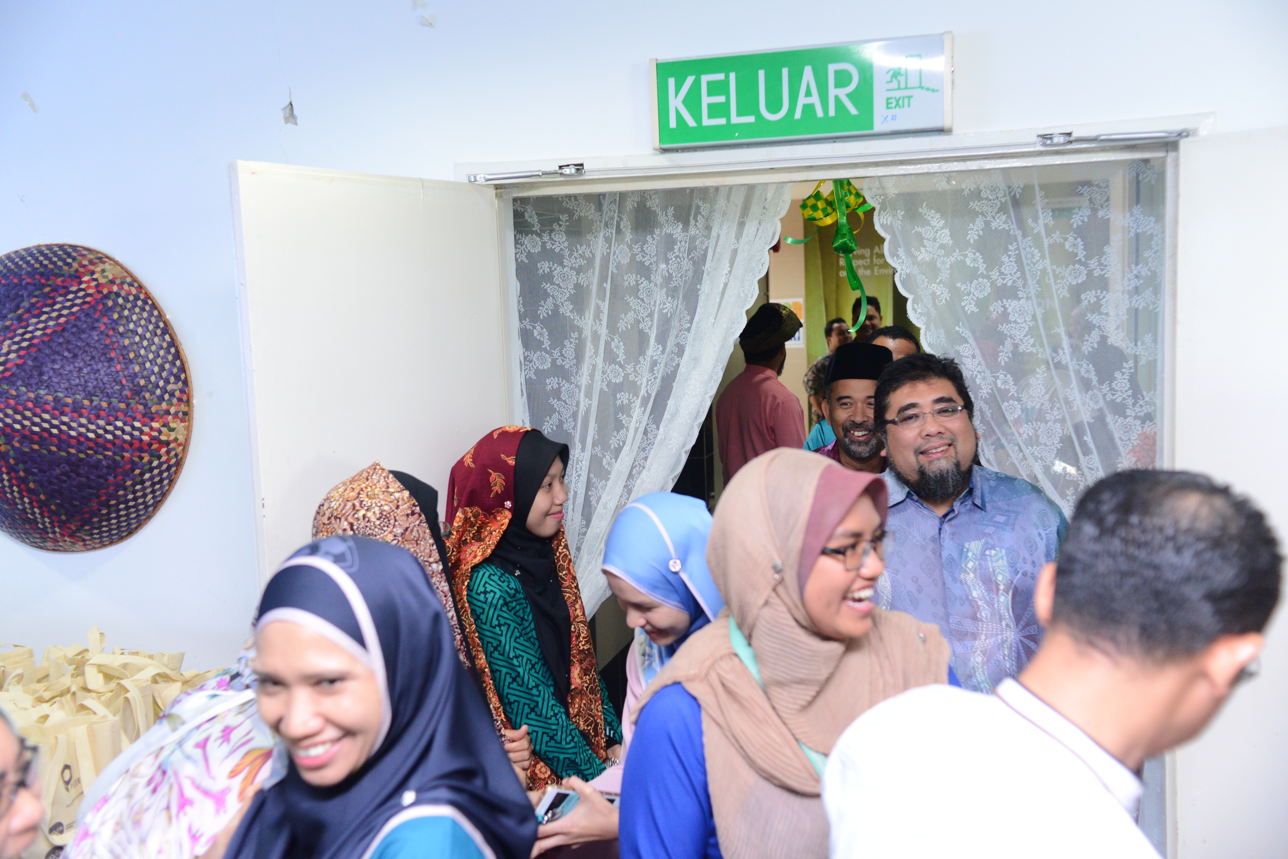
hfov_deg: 54.4
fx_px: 1252
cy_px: 430
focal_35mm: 35
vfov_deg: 37.9
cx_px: 644
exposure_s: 1/125
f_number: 3.2
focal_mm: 35
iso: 2500
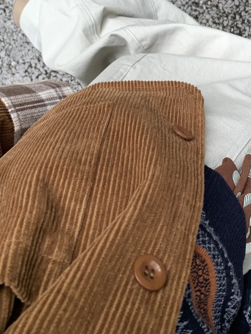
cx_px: 152
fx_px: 425
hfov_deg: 32.8
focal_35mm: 44
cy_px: 62
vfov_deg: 41.0
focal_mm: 4.25
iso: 25
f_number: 1.8
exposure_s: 1/270
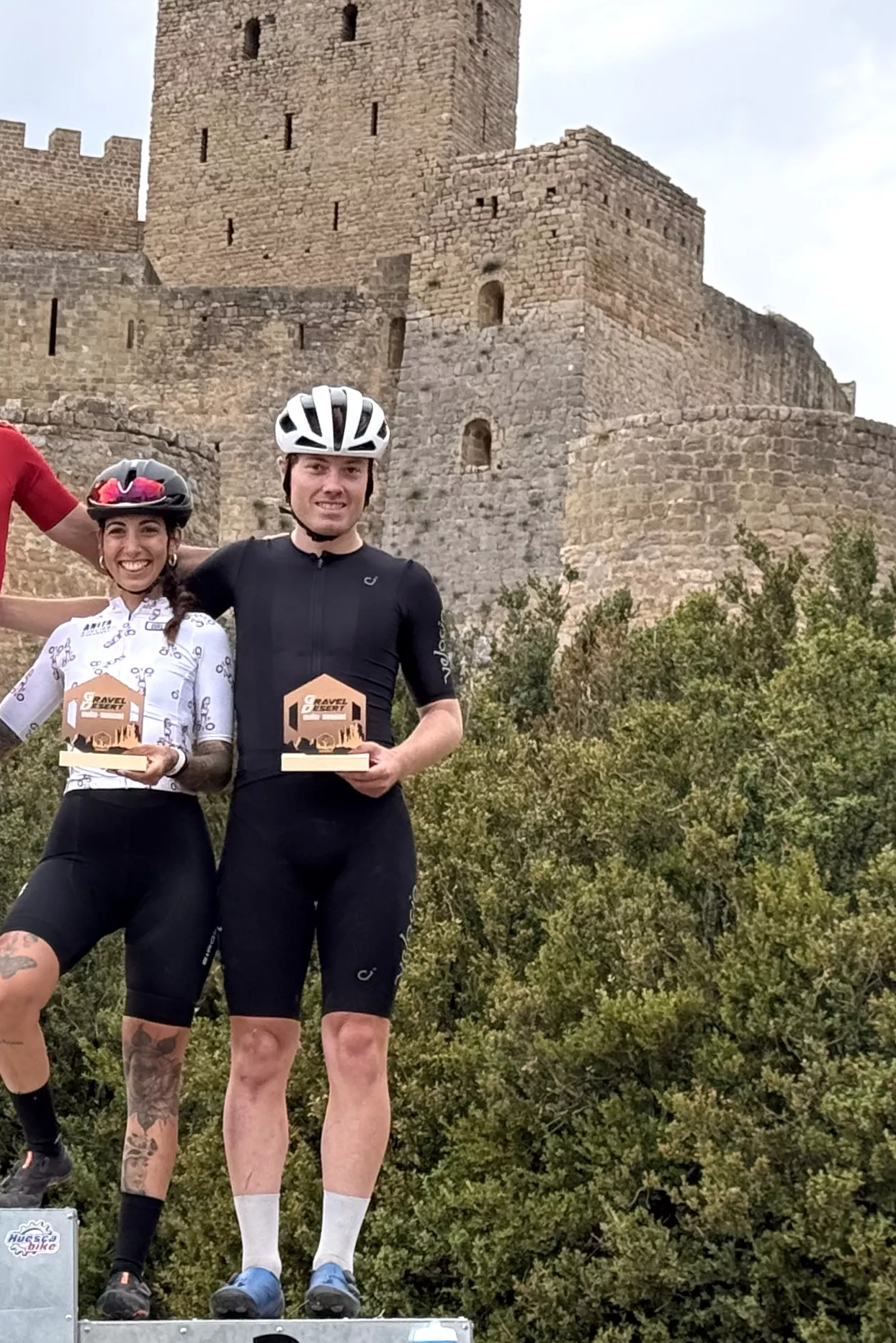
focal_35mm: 101
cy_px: 830
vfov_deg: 20.2
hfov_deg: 13.1
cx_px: -257
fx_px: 3769
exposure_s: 1/463
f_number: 1.78
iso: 100
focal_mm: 6.76
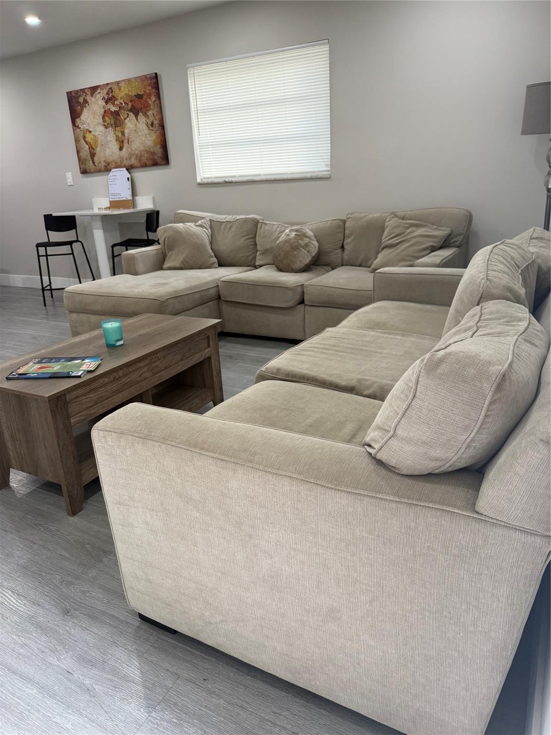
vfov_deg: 71.6
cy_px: 368
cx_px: 276
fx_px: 509
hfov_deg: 56.8
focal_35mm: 24
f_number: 1.78
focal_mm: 6.76
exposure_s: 1/120
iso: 160
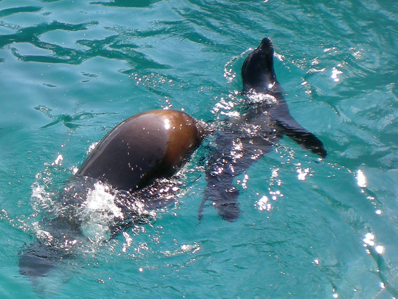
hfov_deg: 49.0
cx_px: 199
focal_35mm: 38
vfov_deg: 37.7
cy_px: 150
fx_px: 437
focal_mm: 6.3
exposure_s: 1/150
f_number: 4.6
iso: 50
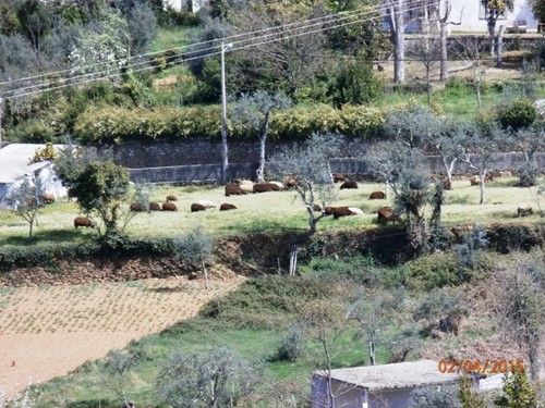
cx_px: 272
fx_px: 5243
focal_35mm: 333
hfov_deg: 6.0
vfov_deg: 4.5
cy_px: 204
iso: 160
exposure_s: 1/320
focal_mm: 59.34
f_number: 6.6
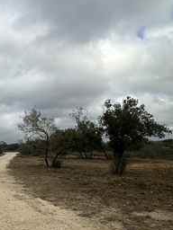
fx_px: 233
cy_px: 155
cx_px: 22
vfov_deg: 51.5
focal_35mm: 35
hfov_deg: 38.3
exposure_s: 1/2353
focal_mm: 2.22
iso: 40
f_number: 2.2
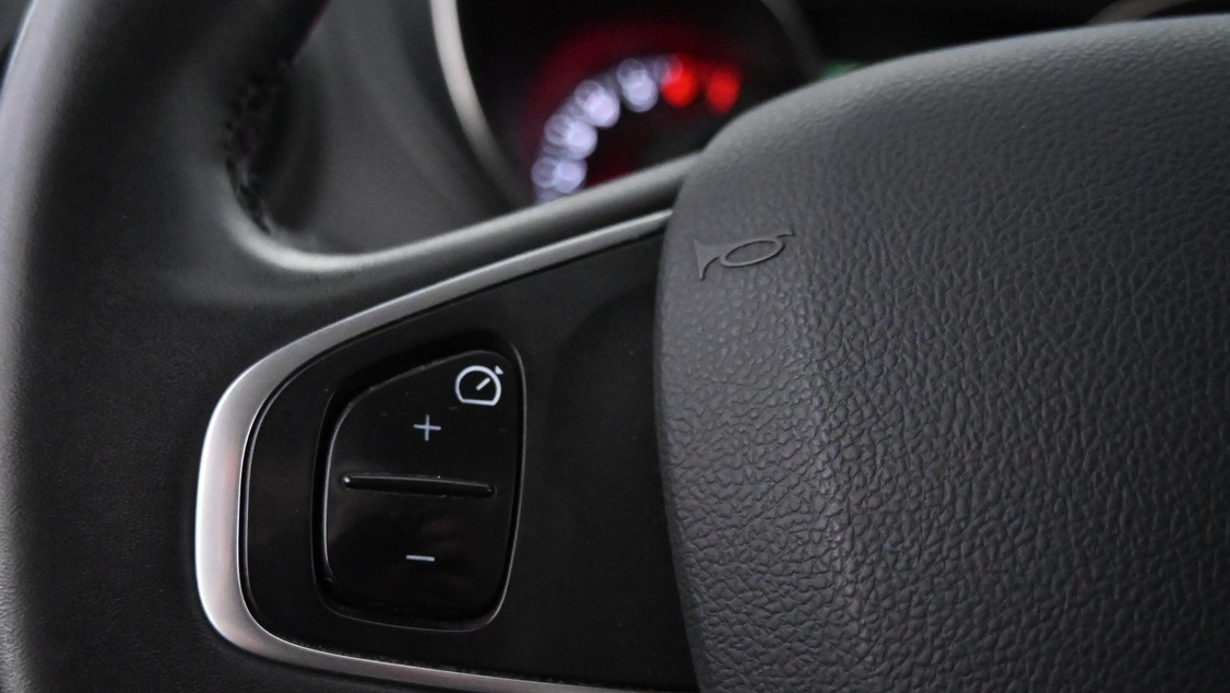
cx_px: 476
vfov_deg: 10.7
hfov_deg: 18.9
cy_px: 489
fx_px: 3686
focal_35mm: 113
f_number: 7.1
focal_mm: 50
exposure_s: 1/100
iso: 8000
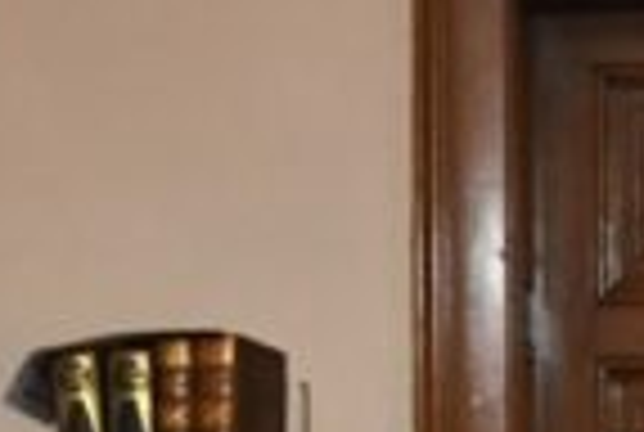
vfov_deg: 6.4
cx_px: 824
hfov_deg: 9.7
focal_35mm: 207
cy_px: 976
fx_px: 3711
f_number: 6.3
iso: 5000
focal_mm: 22
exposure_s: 1/50
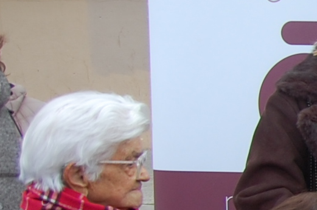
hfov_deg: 10.2
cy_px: 219
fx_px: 1372
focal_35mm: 156
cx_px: 909
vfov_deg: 8.7
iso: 200
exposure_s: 1/125
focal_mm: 18
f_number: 5.6
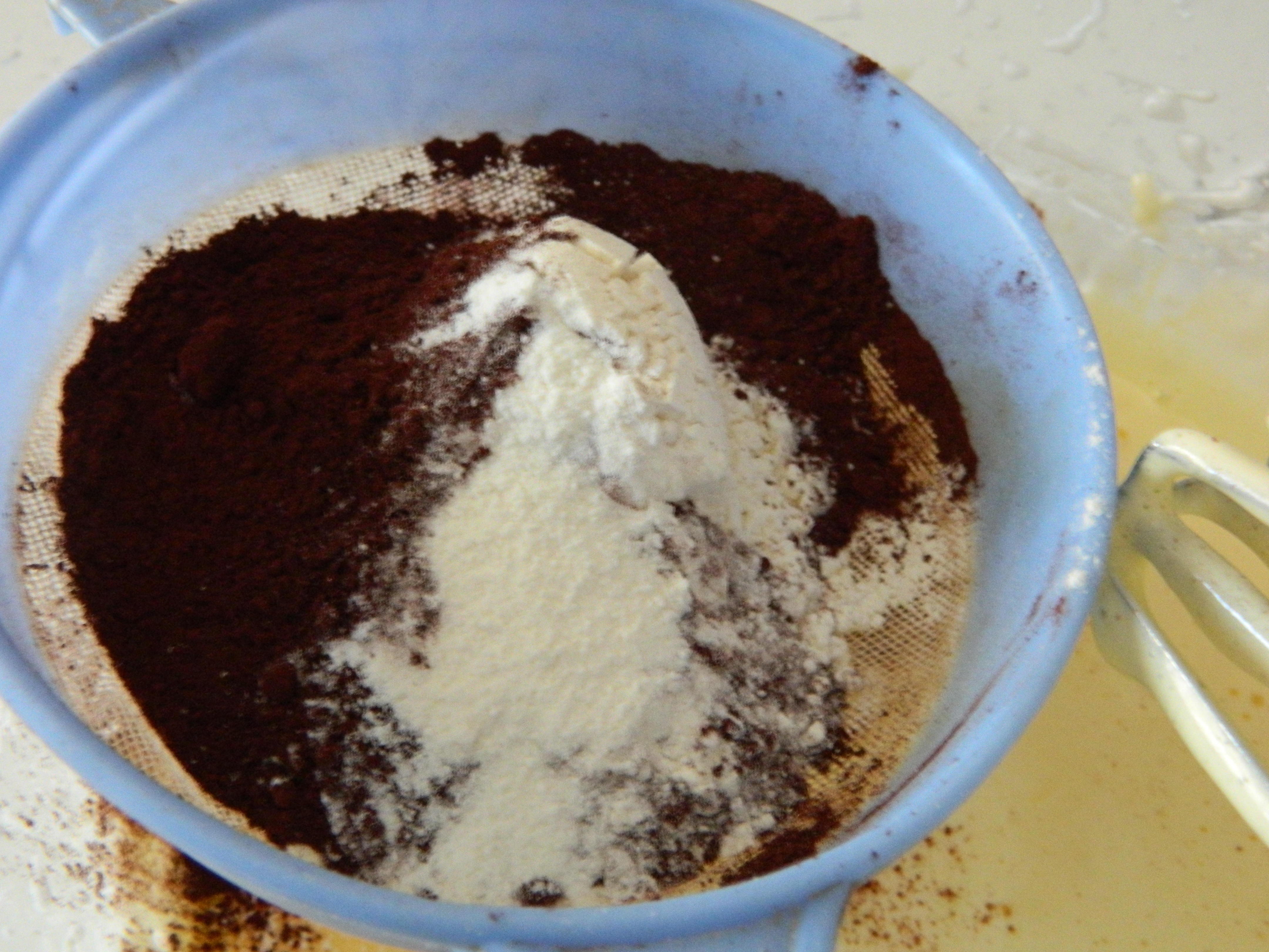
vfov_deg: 30.9
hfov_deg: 40.4
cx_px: 634
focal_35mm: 47
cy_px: 476
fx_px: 1723
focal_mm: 8.4
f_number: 3.6
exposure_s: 1/8
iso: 560
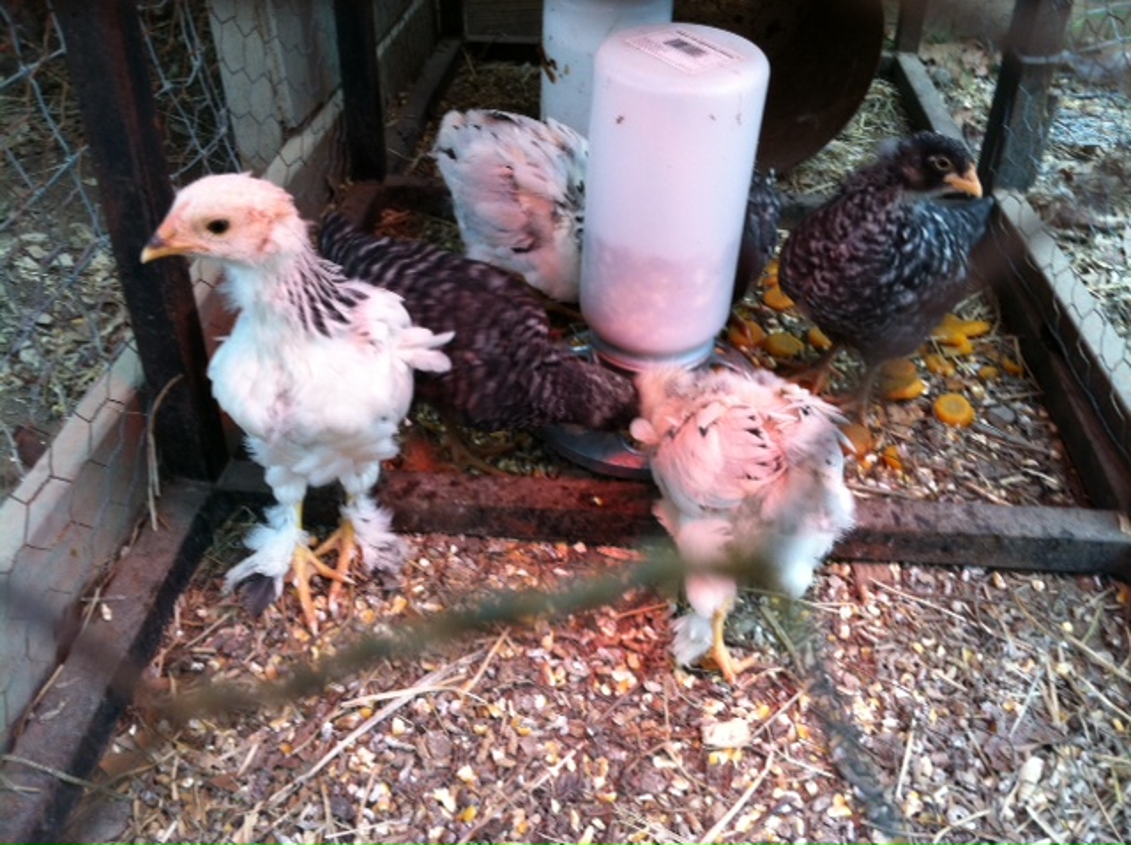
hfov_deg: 52.7
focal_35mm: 35
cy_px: 422
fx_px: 1142
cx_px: 566
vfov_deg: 40.6
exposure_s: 1/24
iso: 80
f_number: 2.8
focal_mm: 3.85
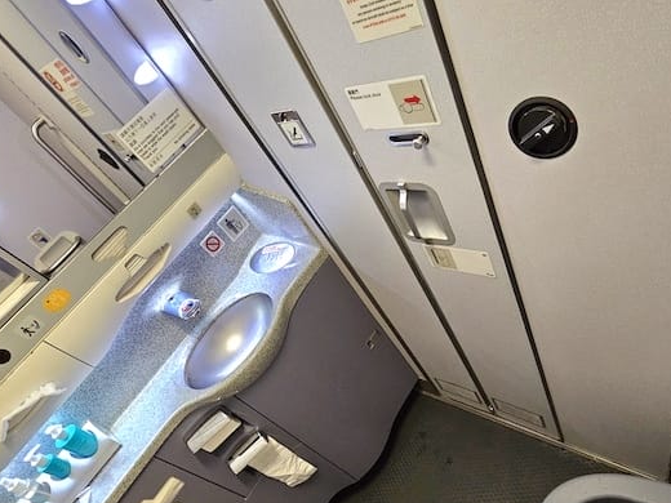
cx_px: 381
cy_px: 324
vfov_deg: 64.7
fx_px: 388
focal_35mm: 20
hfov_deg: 81.3
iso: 640
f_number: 2.2
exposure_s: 1/28
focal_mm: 2.2
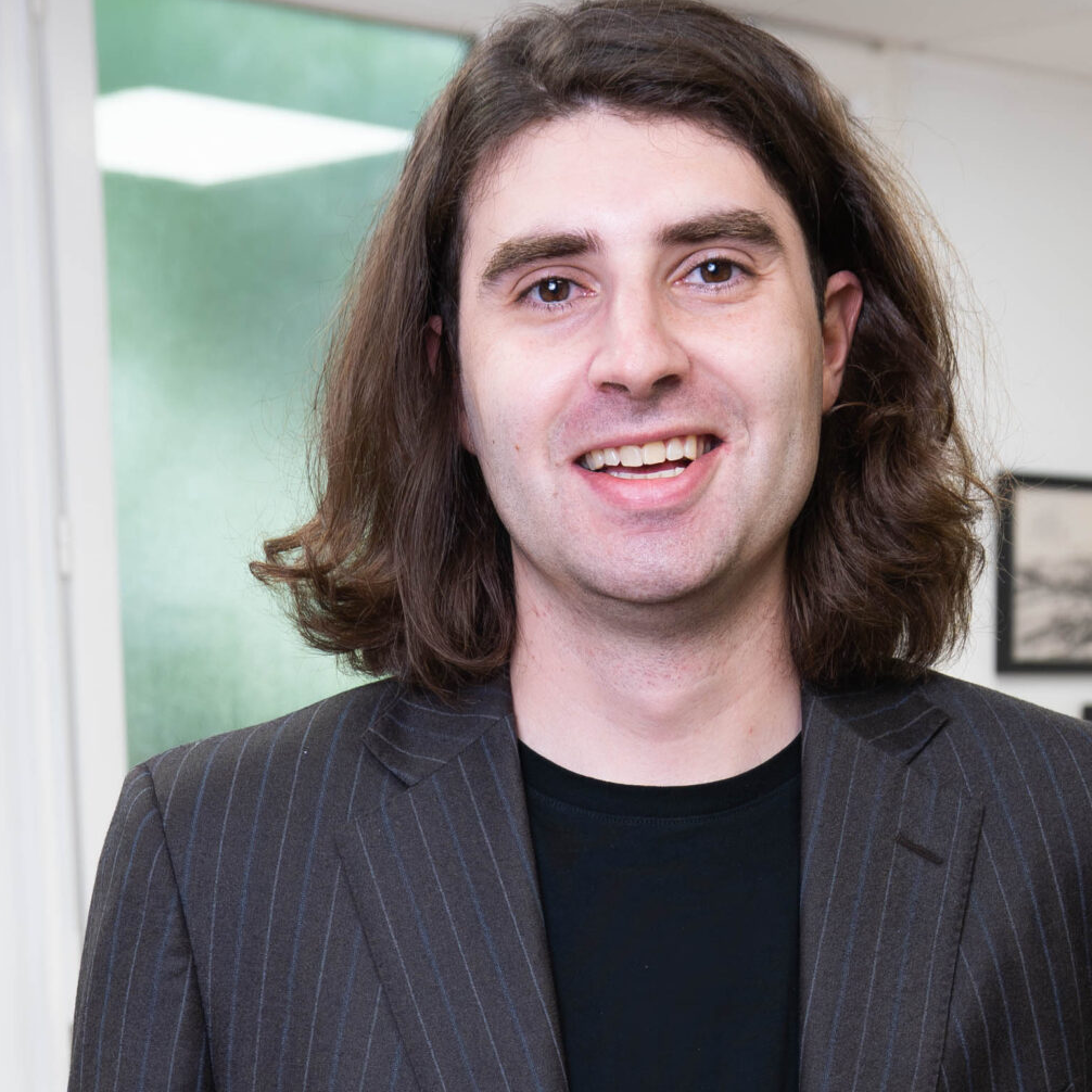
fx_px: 2855
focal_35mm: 80
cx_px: 646
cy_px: 1135
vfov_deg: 20.8
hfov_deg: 21.6
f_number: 3.2
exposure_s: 1/200
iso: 250
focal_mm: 25
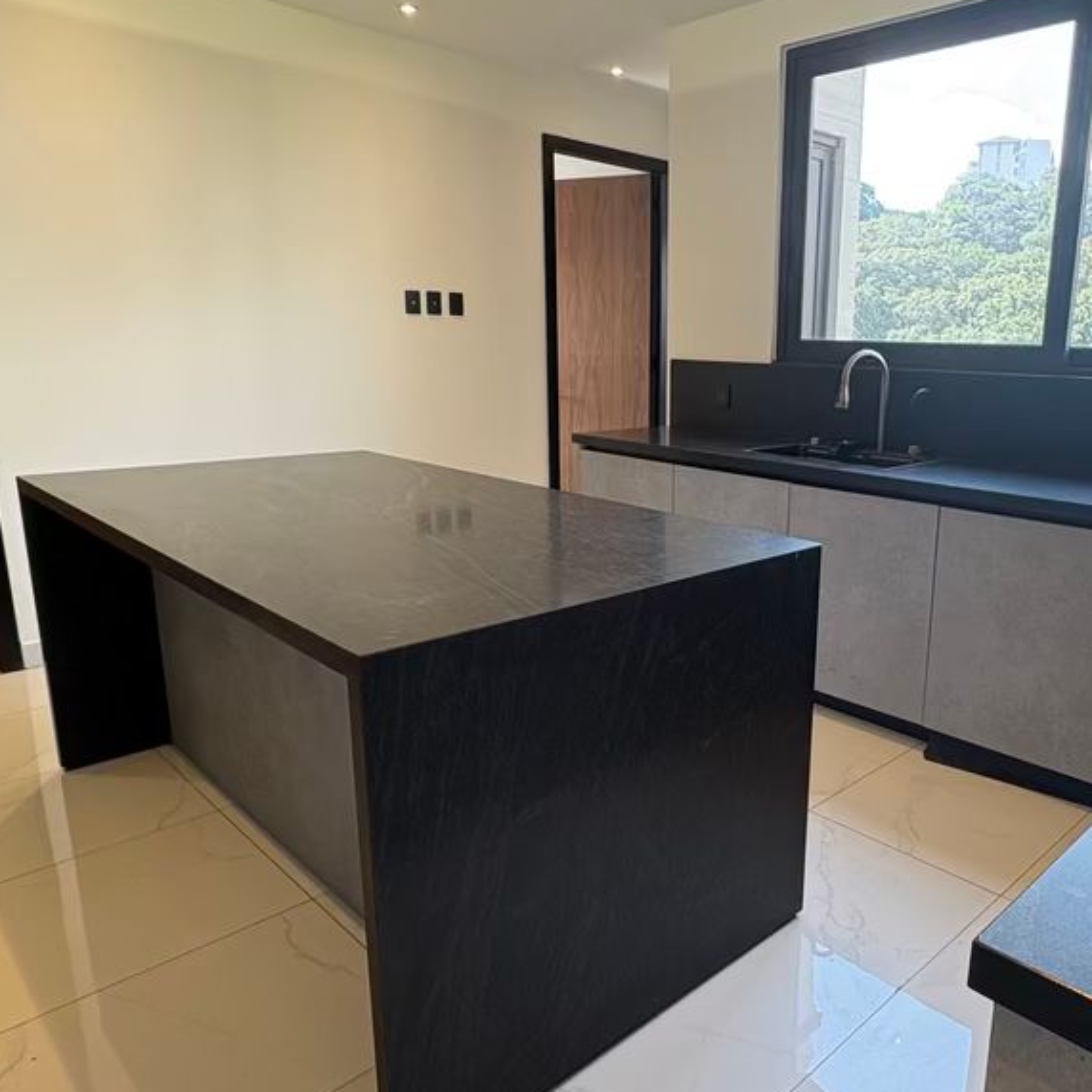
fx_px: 928
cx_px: 711
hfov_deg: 59.8
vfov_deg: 60.9
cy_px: 557
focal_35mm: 26
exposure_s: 1/120
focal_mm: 2.22
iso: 125
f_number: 2.2
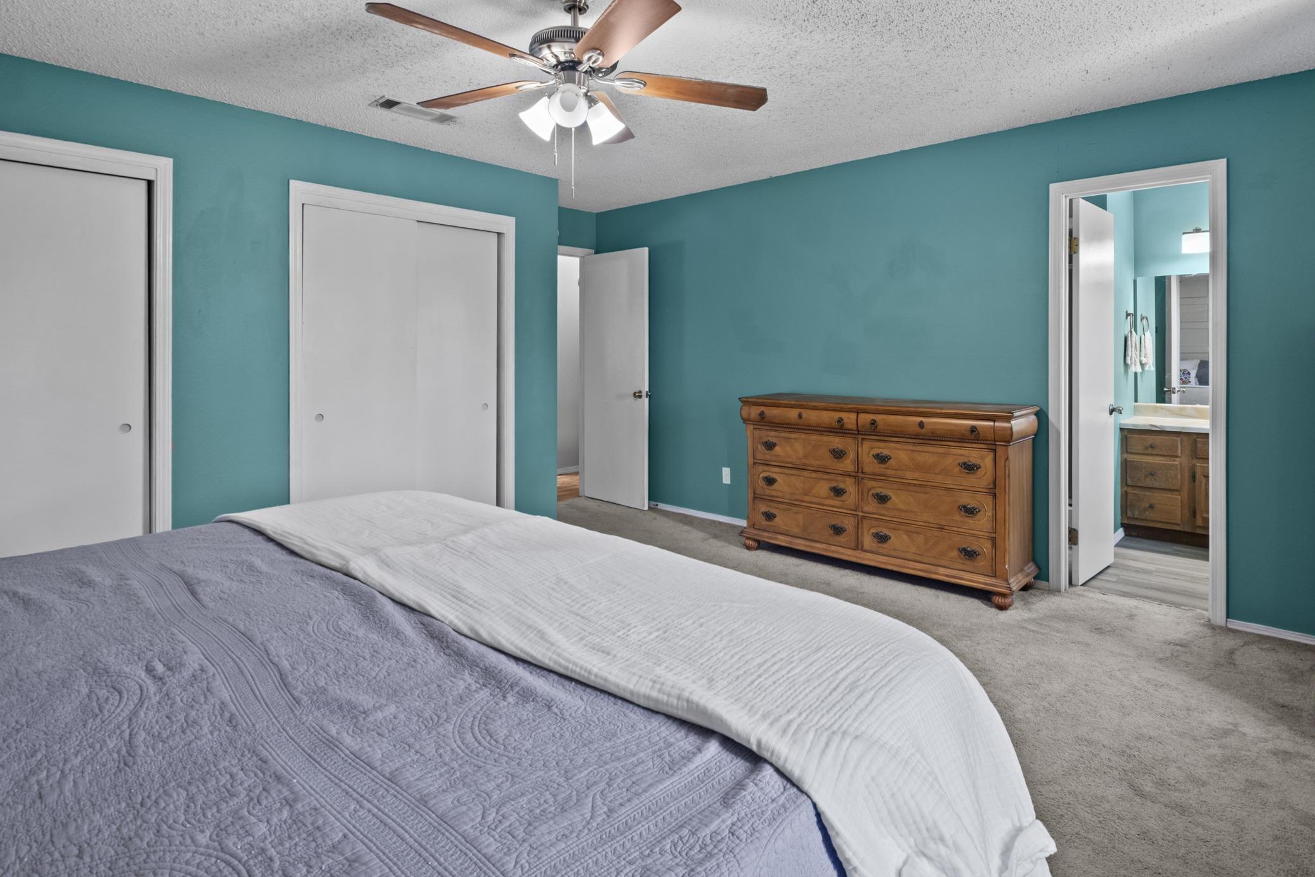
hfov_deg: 89.7
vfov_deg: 67.0
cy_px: 369
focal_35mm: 18
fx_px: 657
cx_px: 719
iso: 400
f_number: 8
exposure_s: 1.3
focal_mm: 10
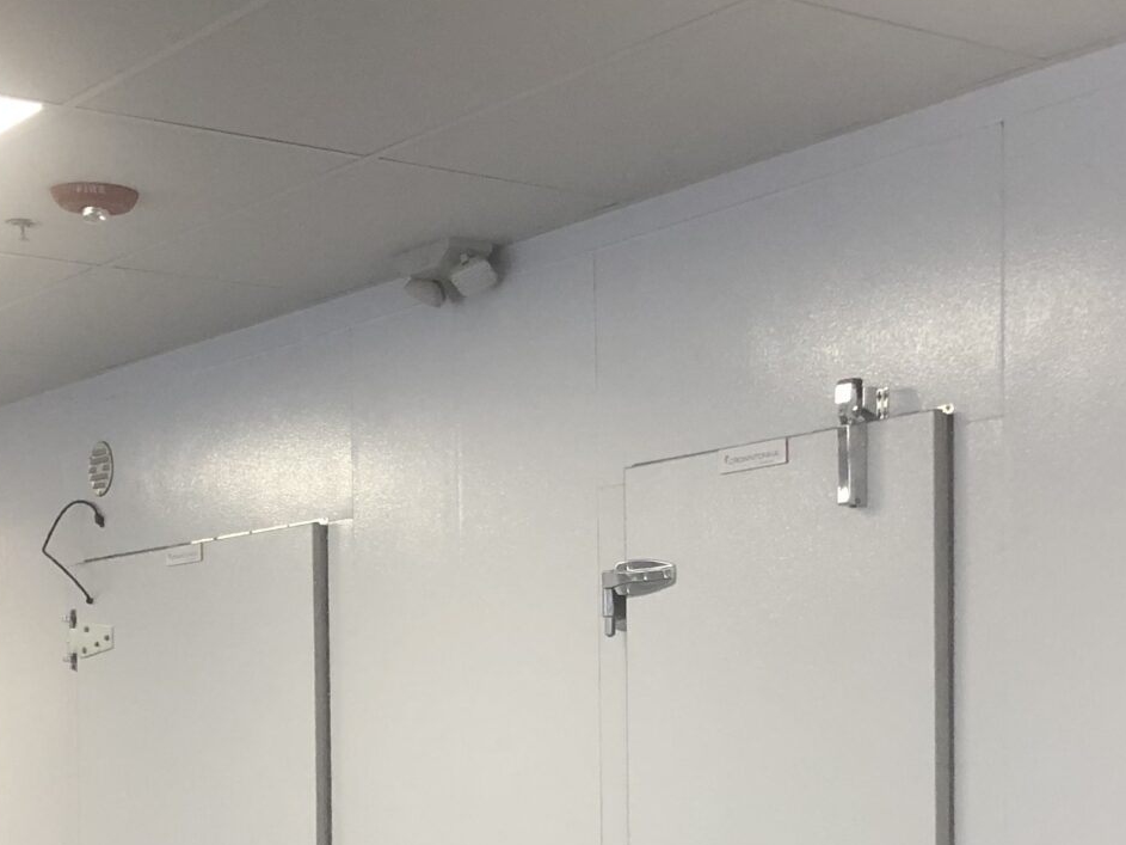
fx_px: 2472
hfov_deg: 25.5
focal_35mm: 76
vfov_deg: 18.8
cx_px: 784
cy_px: 852
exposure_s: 1/30
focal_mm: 3.99
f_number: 1.8
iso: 40
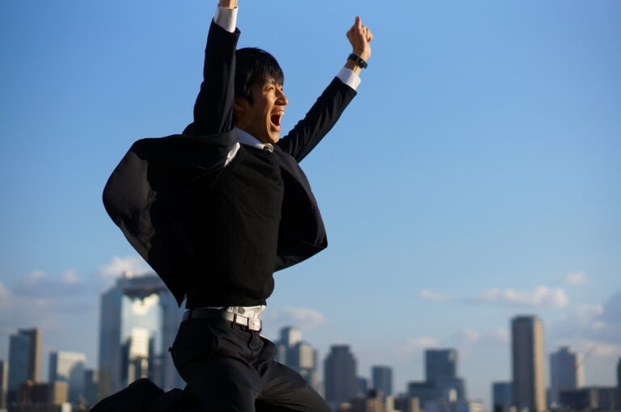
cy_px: 206
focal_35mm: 75
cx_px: 310
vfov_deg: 18.1
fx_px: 1292
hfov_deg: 27.0
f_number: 2.2
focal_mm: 50
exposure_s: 1/2500
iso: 100
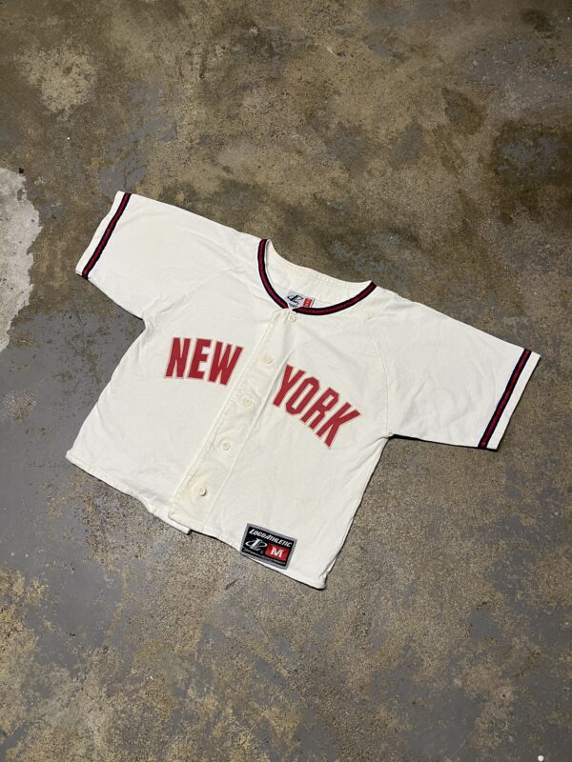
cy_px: 381
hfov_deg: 53.1
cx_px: 286
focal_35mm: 26
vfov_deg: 67.3
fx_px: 573
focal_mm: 5.7
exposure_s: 1/86
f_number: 1.5
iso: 125
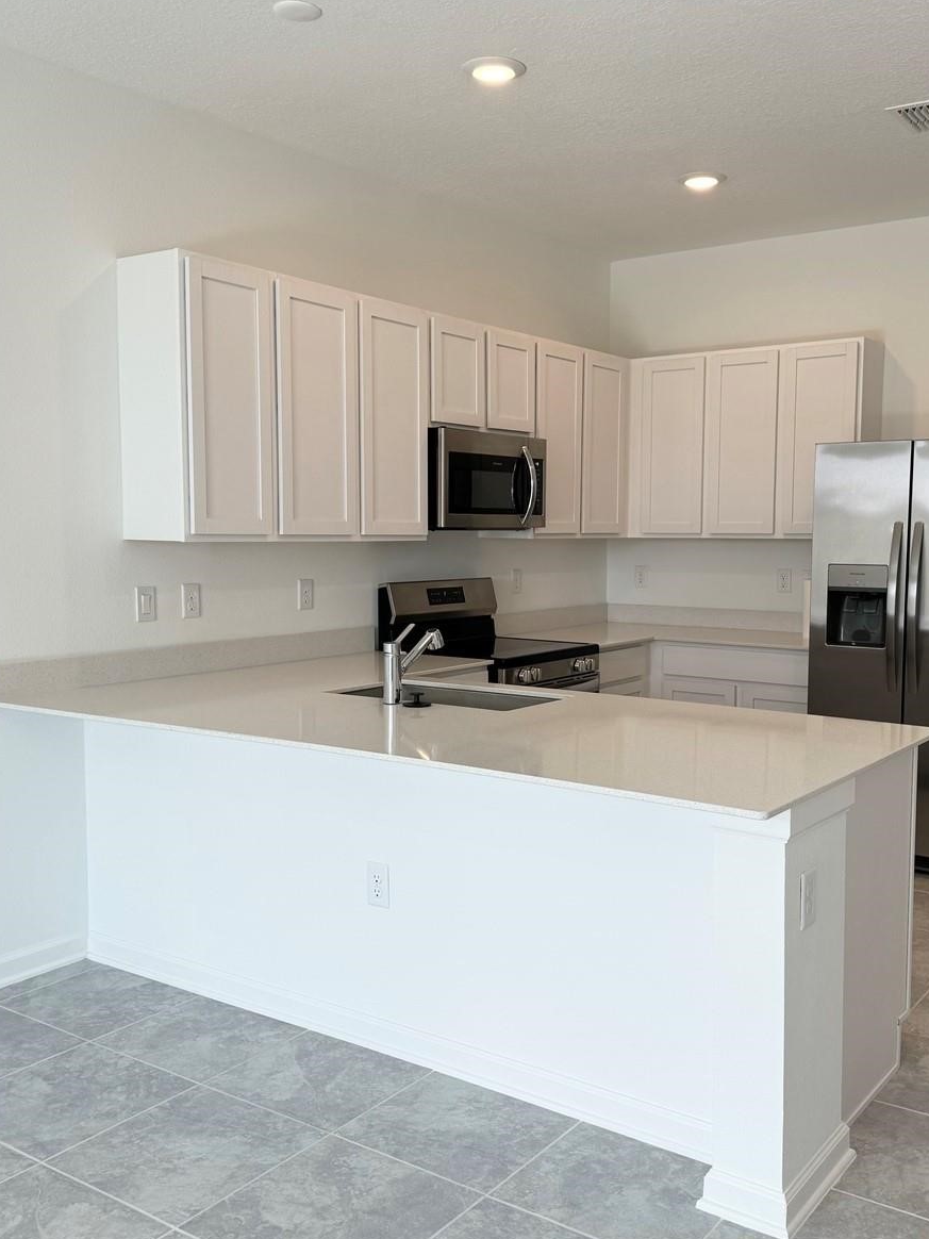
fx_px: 1181
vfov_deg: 55.4
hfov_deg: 42.8
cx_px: 533
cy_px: 624
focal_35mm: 33
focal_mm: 6.76
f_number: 1.78
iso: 64
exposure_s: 1/207
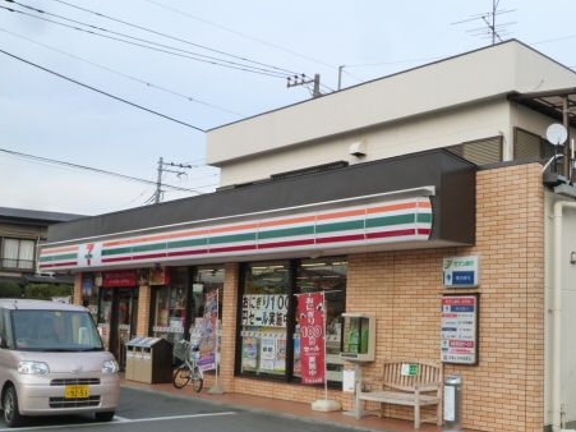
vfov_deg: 32.8
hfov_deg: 42.8
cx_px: 335
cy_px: 236
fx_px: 732
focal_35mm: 44
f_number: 4
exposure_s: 1/125
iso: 125
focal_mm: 5.5
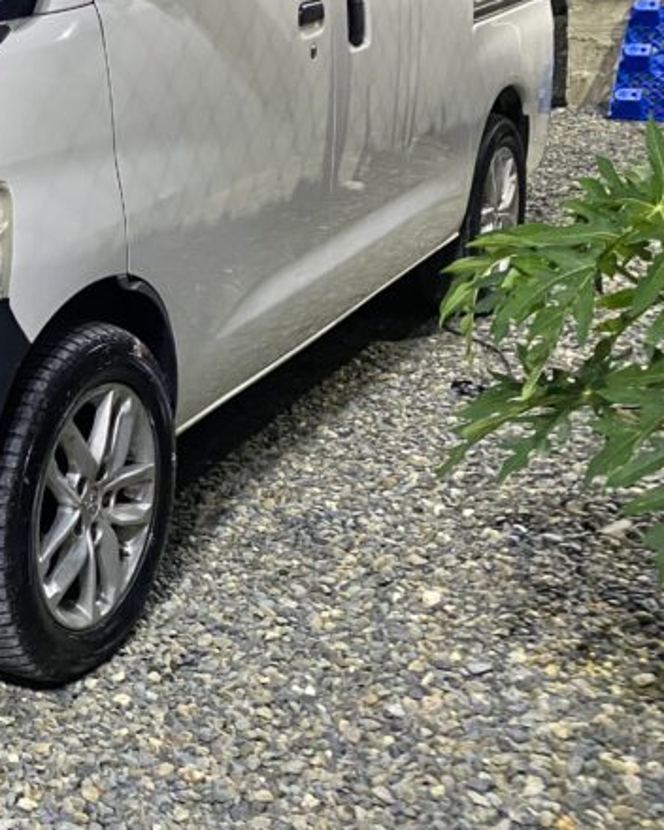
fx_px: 1449
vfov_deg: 31.5
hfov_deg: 23.5
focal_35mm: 59
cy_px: 223
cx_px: -145
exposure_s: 1/40
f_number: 1.8
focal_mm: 4.25
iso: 400
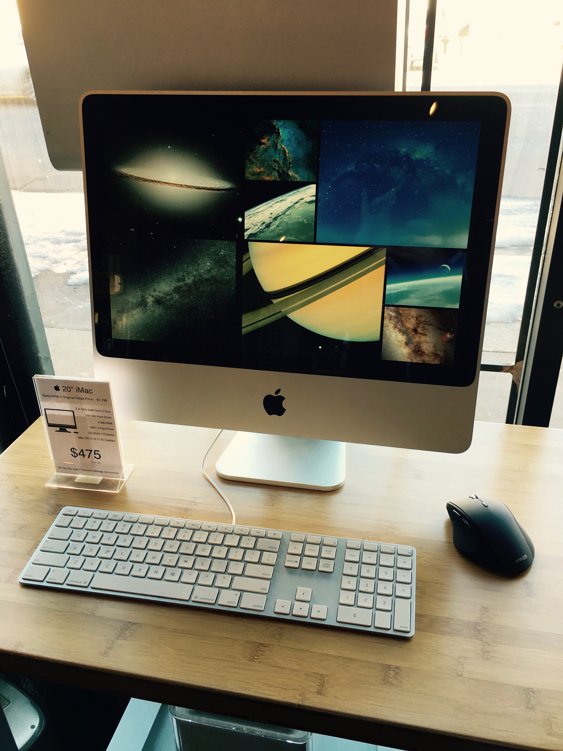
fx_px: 629
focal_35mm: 29
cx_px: 282
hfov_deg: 48.2
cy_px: 376
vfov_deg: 61.7
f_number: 2.2
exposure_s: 1/40
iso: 25
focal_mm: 4.15
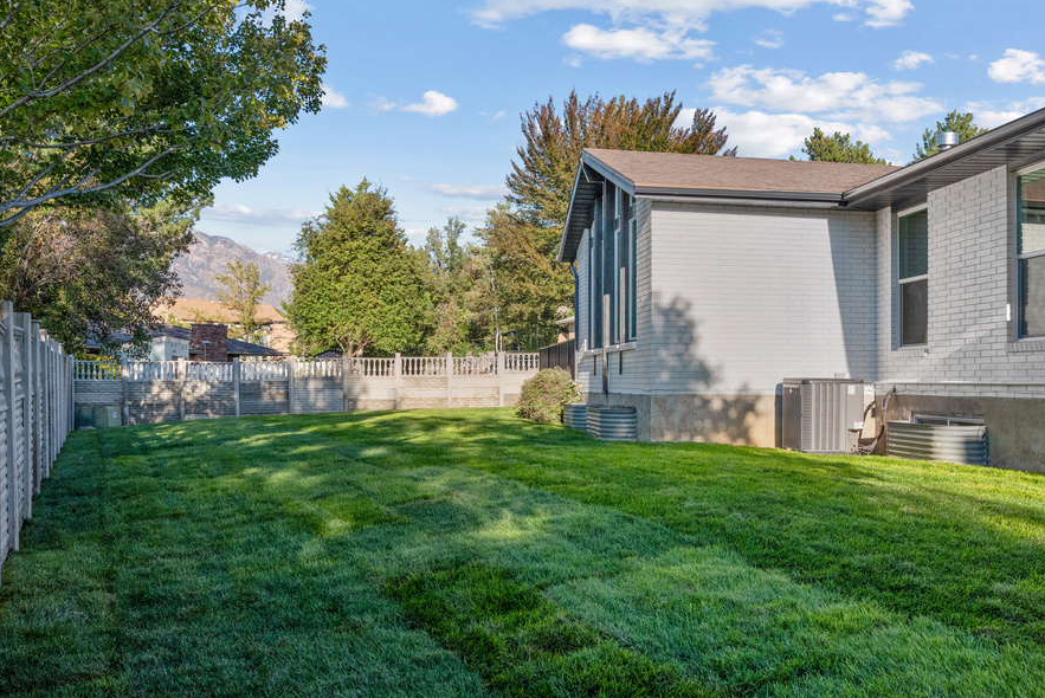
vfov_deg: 44.2
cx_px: 594
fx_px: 859
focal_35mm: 30
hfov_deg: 62.4
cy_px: 379
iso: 800
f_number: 8
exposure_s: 1/400
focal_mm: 25.5
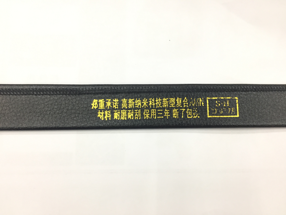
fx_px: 240
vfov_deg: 48.2
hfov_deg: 61.7
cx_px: 143
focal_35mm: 29
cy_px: 108
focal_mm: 4.15
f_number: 2.2
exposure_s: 1/33
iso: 64
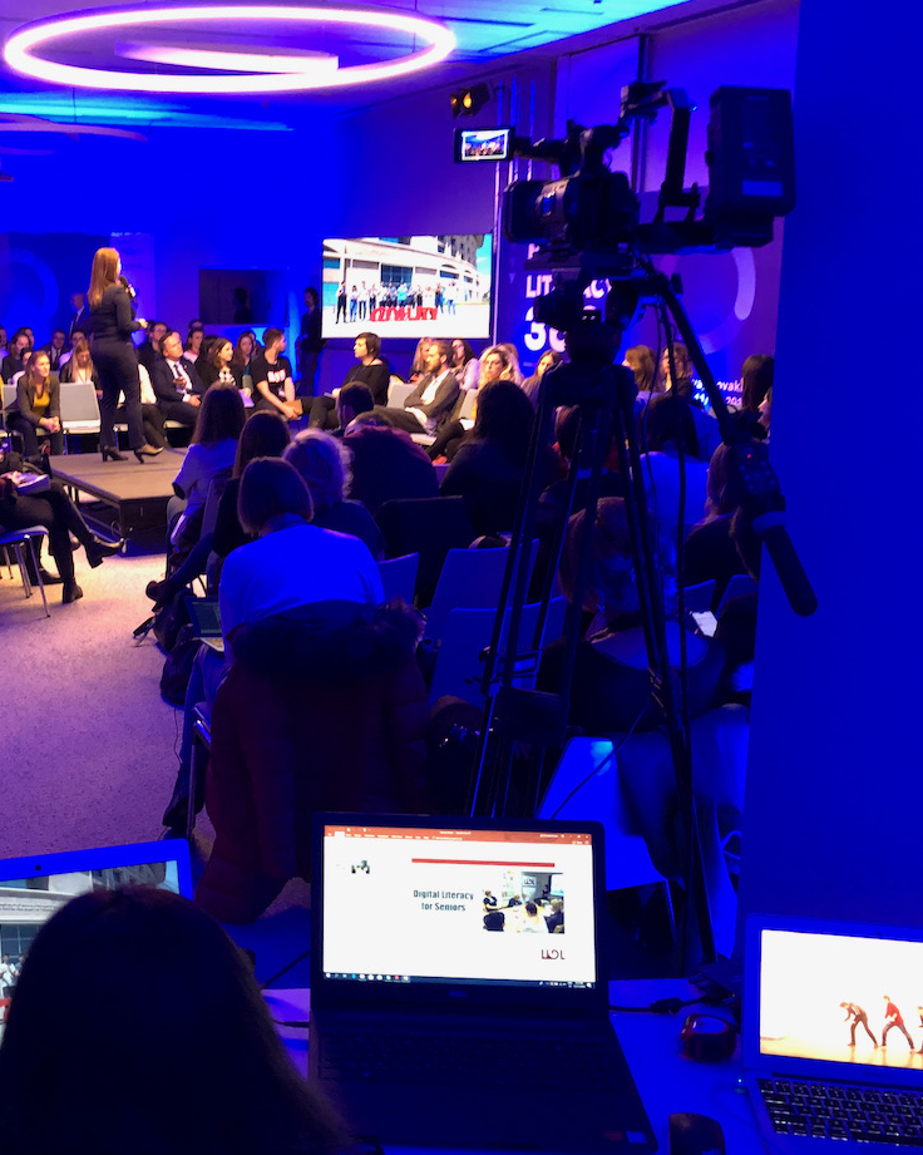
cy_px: 594
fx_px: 1298
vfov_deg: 48.0
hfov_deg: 38.0
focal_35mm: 38
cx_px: 216
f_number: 1.8
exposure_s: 1/50
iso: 250
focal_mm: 4
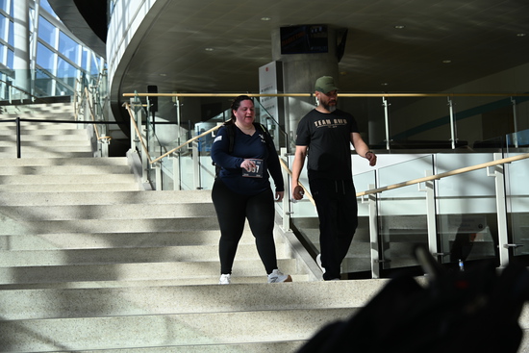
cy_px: 176
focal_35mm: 84
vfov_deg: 16.3
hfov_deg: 24.2
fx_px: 1235
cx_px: 264
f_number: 6
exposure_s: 1/250
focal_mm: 84
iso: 100
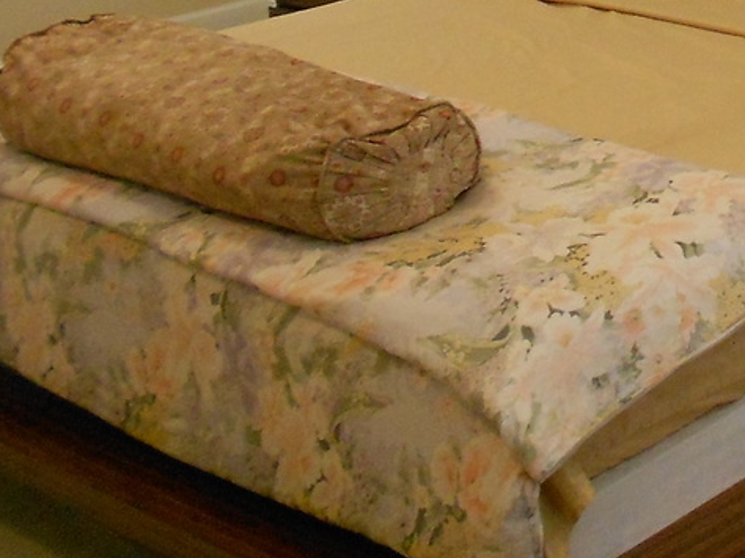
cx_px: 1077
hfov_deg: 21.3
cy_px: -190
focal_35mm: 79
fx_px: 1699
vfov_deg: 17.4
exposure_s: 1/30
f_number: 3.2
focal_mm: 4.6
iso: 320
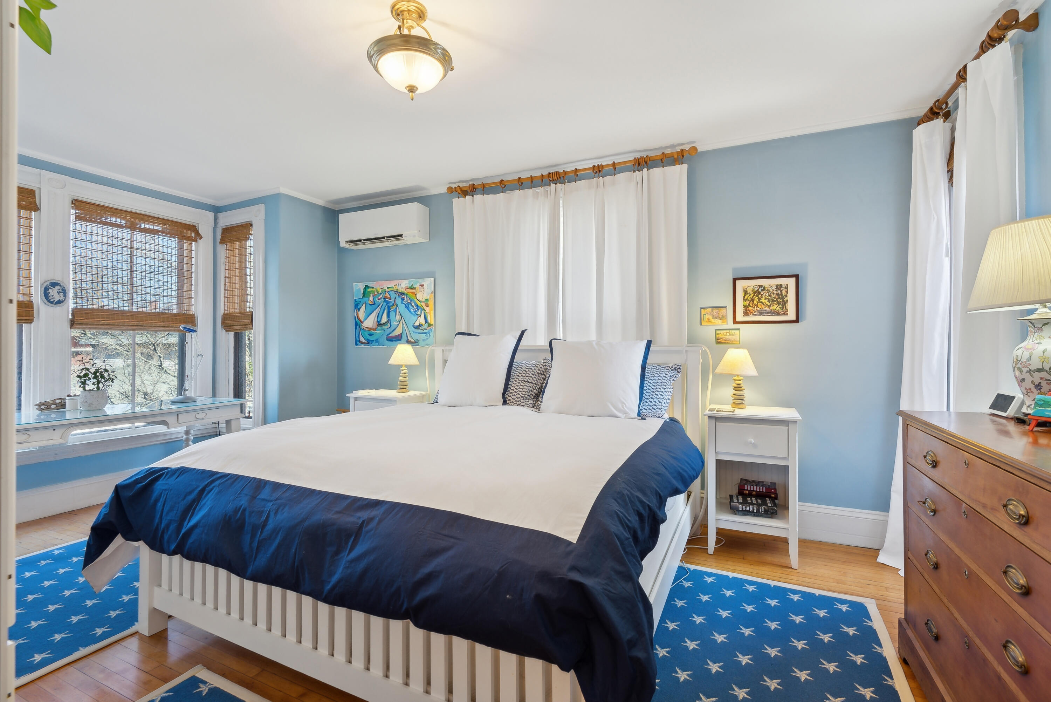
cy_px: 351
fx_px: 467
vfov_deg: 73.8
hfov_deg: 96.7
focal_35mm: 16
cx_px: 526
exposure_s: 1/8
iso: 320
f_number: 7.1
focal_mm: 16
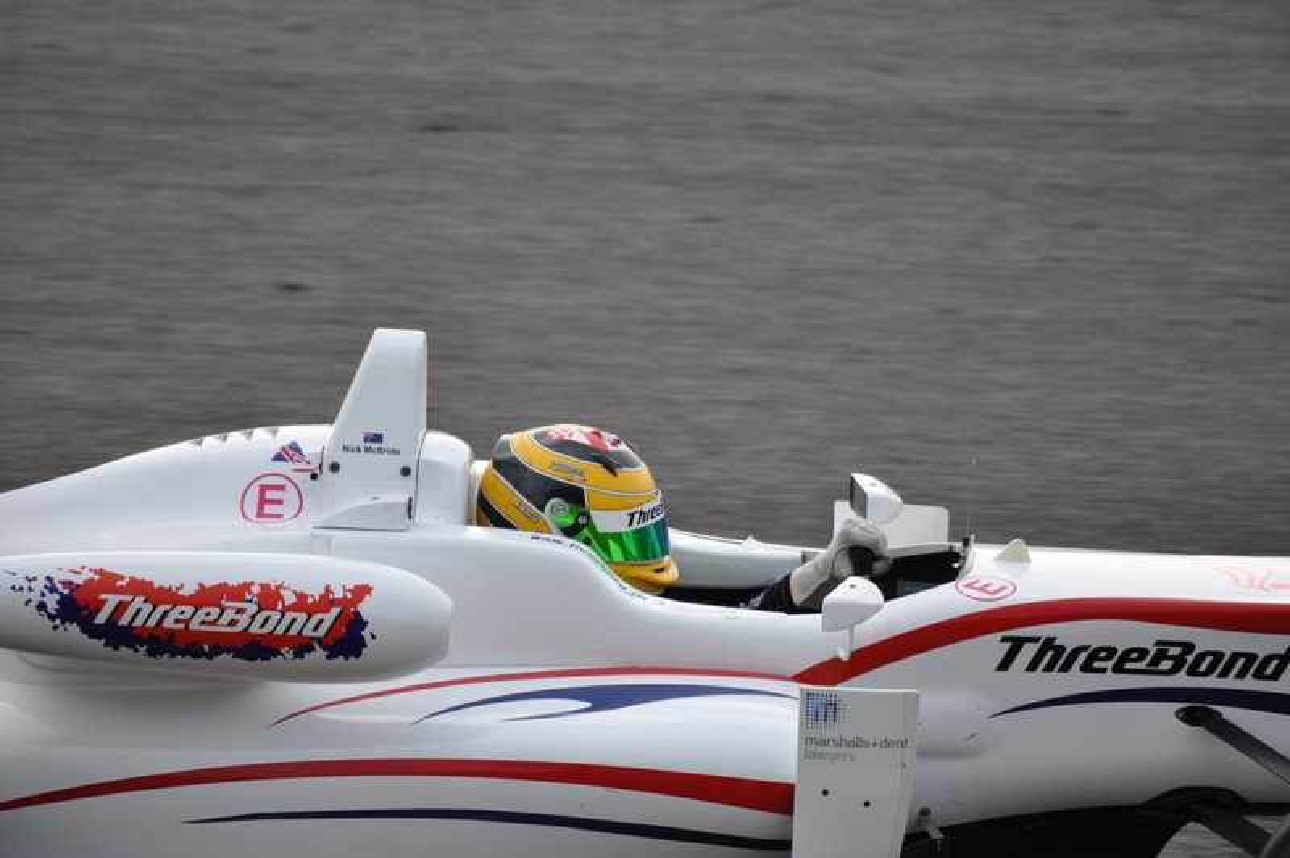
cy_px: 429
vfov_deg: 3.0
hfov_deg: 4.6
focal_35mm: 450
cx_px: 645
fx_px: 16111
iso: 320
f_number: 6.3
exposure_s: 1/640
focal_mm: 300
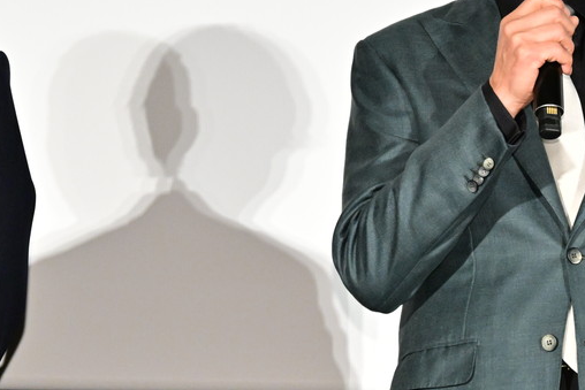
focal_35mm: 266
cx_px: 564
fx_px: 4323
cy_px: 102
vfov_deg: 5.2
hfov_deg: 7.7
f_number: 6.3
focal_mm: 90
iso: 3200
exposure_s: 1/200
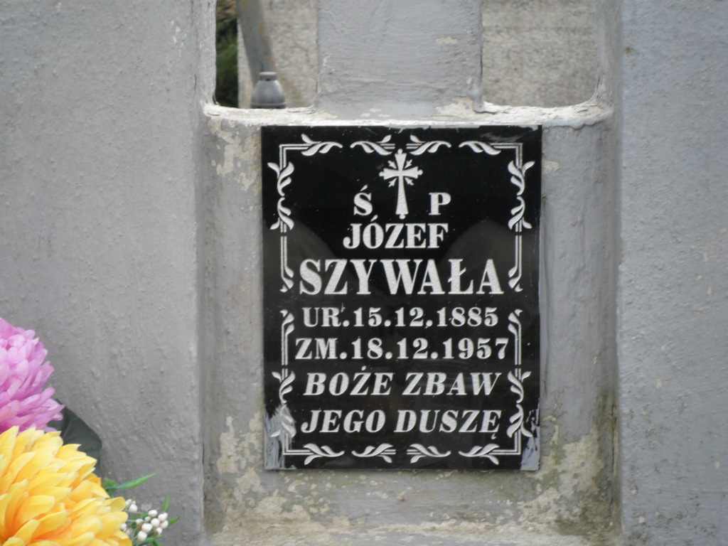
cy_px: 273
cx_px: 364
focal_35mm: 108
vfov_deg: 13.7
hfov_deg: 18.2
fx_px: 2271
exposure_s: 1/90
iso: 100
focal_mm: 19.6
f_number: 5
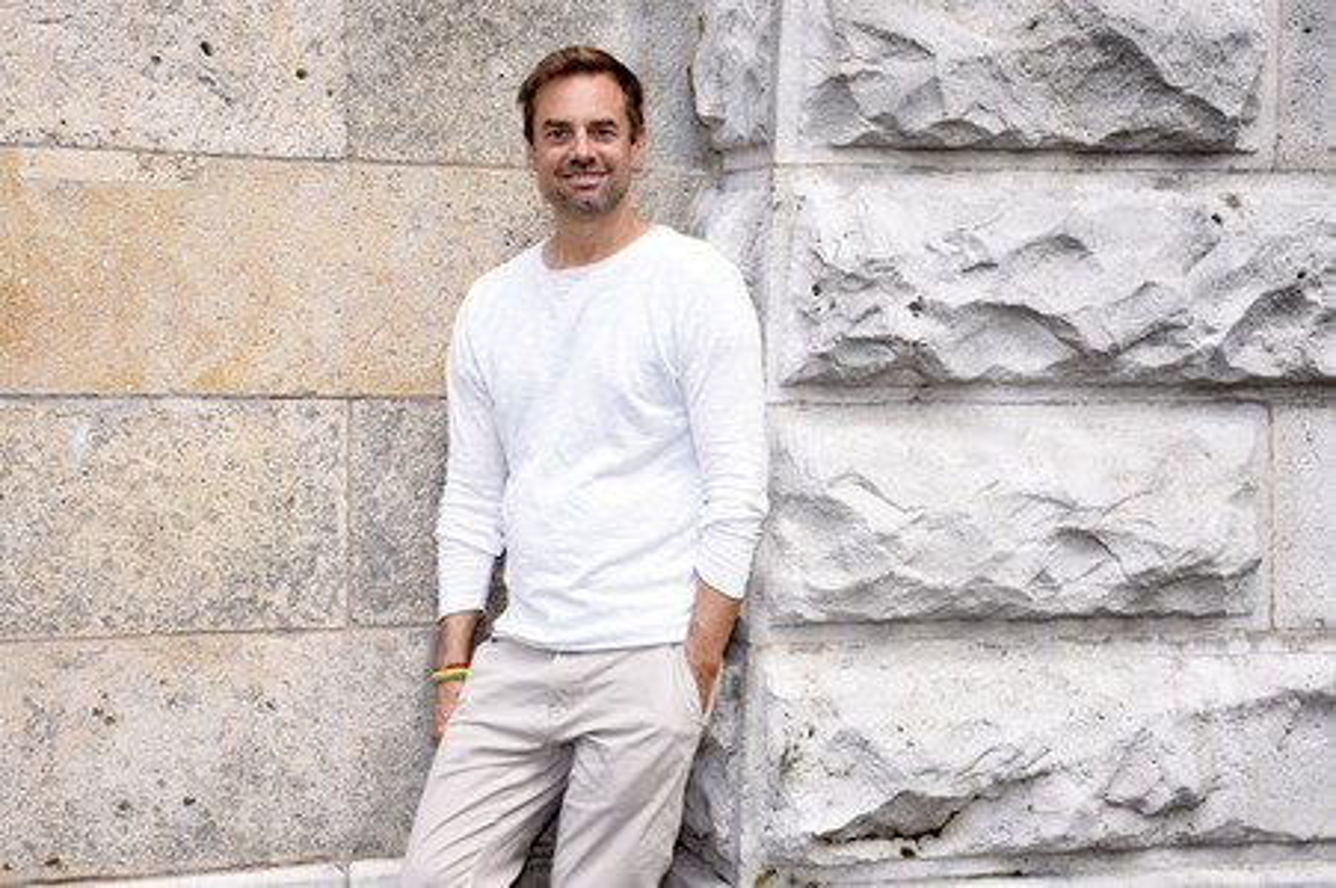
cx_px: 668
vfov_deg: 23.3
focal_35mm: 58
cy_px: 444
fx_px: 2151
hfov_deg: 34.5
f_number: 11
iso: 800
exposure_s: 1/160
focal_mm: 58
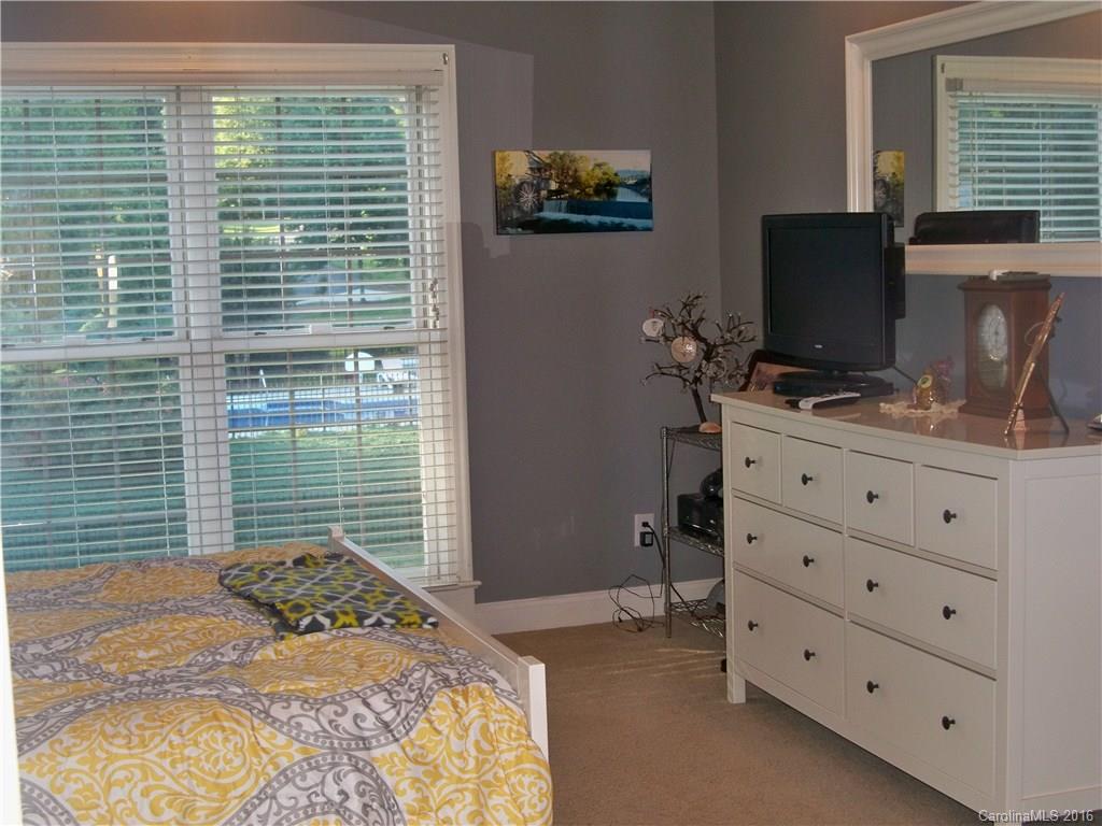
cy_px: 413
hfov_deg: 38.2
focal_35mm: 50
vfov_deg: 29.1
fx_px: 1592
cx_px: 551
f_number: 3.8
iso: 200
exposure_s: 1/30
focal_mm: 8.8
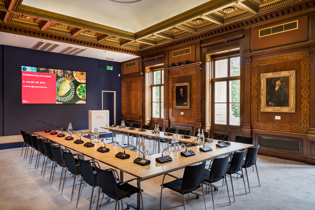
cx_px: 158
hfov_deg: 73.8
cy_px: 105
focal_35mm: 24
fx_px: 210
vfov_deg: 53.1
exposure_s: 1/3
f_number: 11
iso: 100
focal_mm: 24
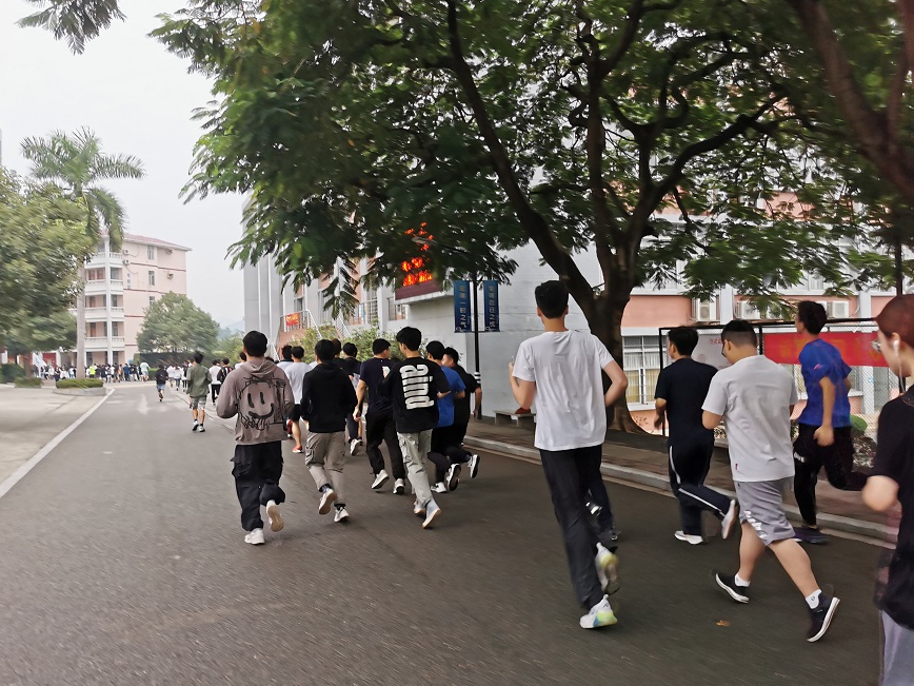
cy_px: 341
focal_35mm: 28
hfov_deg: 63.4
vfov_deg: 49.7
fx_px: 739
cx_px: 442
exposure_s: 1/120
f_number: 1.6
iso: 125
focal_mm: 5.56
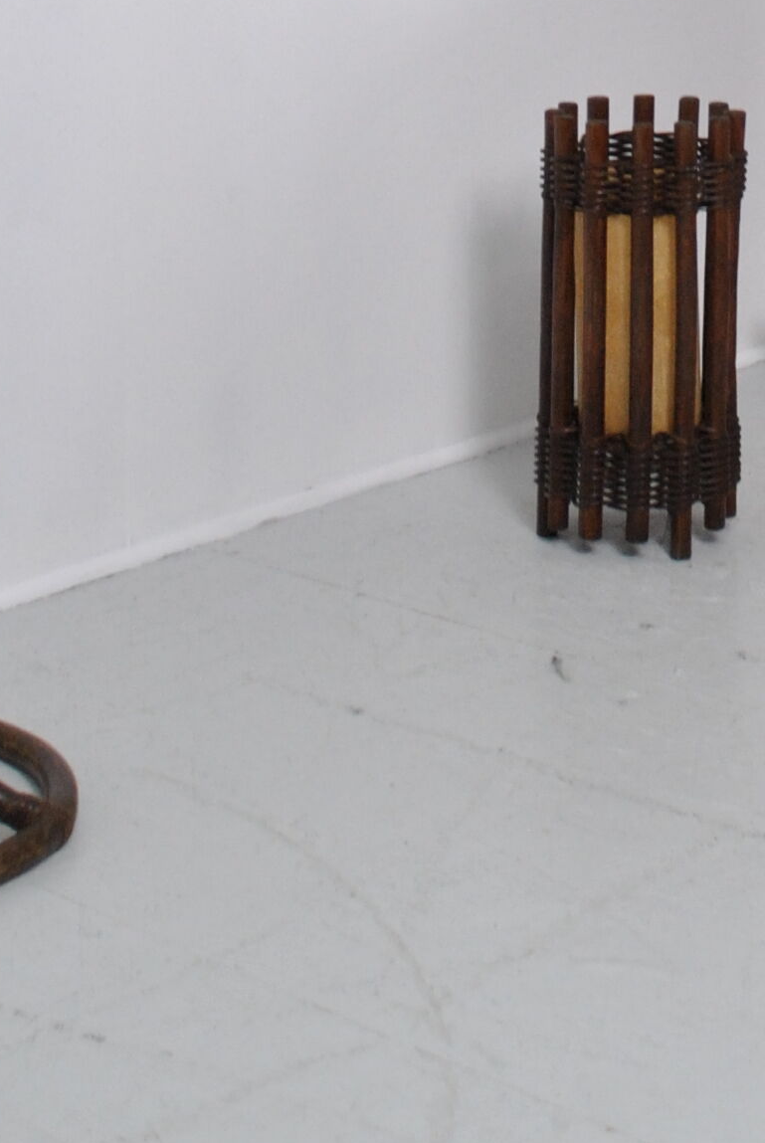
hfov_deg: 14.9
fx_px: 2893
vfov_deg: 20.6
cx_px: 669
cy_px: -309
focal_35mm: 91
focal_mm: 18
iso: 500
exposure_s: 1/30
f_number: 6.3
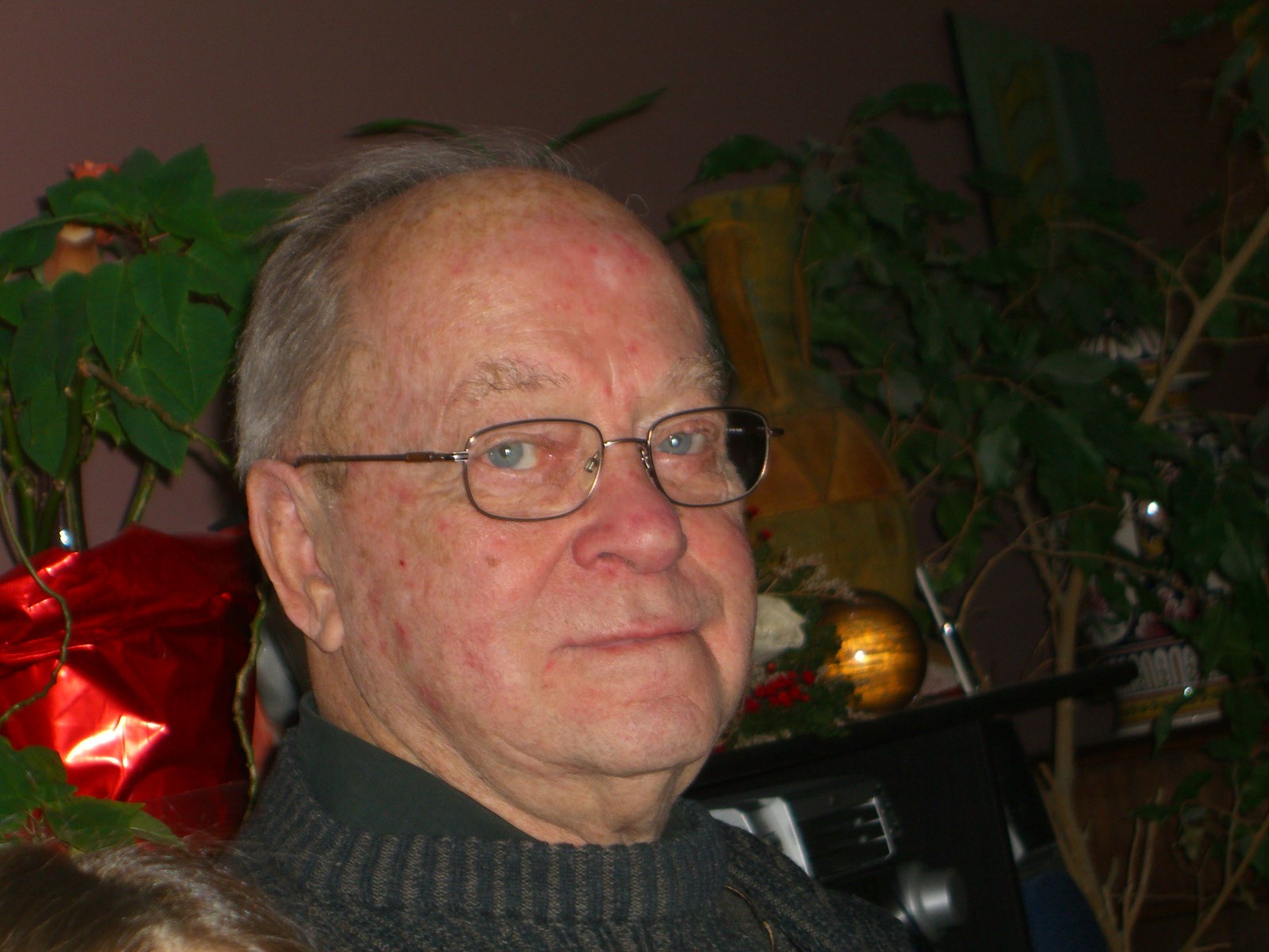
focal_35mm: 114
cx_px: 634
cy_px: 476
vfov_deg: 13.0
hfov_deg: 17.3
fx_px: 4179
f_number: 5.1
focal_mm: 23.7
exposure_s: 1/60
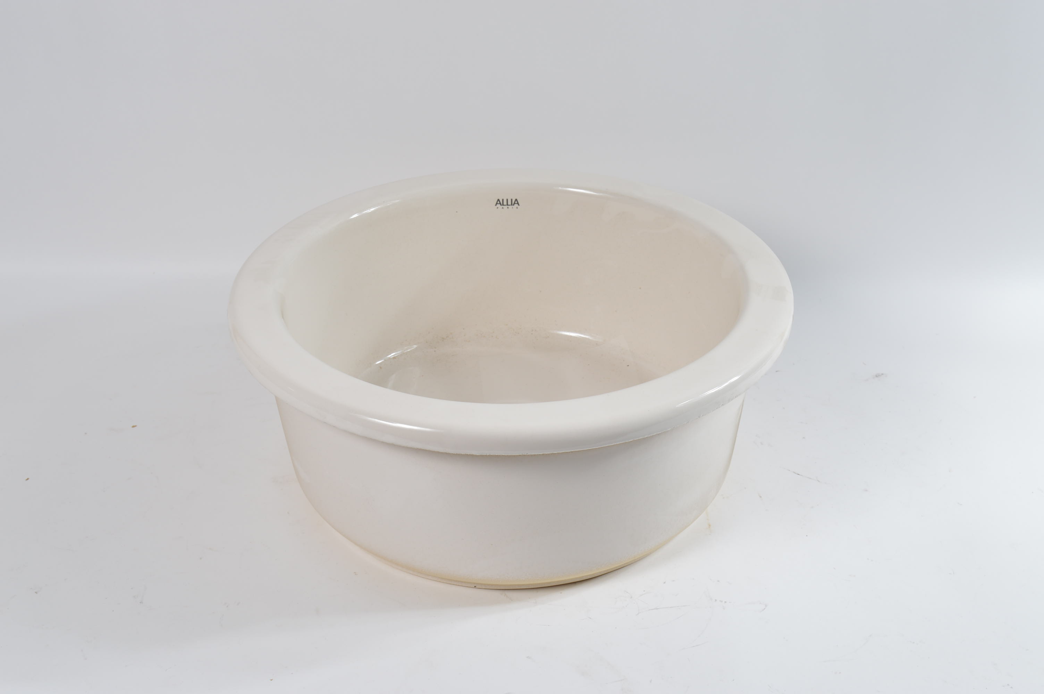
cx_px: 522
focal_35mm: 45
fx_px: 1304
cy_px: 347
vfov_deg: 29.8
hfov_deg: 43.6
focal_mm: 30
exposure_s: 1/80
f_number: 8
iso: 100
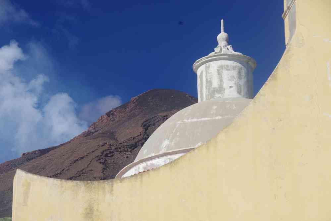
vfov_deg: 18.9
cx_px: 166
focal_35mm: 72
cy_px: 110
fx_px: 662
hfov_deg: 28.1
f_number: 11
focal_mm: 47.5
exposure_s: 1/100
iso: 200
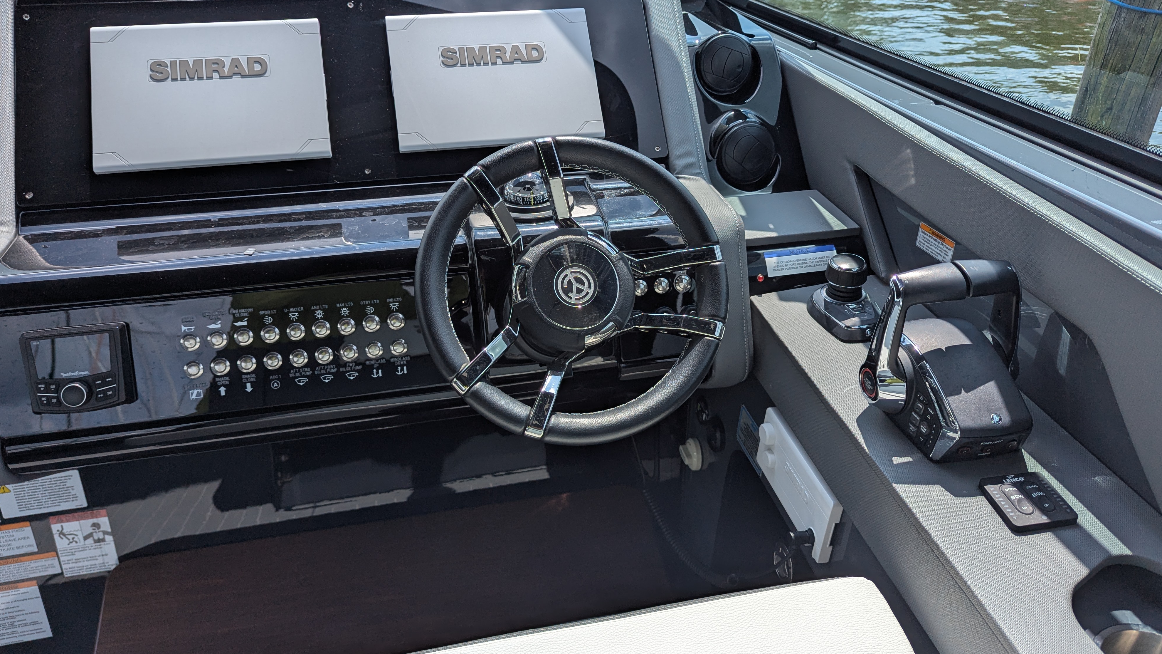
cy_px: 312
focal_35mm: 27
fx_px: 832
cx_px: 579
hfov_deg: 69.9
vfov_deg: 42.9
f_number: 1.85
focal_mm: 6.81
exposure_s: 1/1984
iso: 39
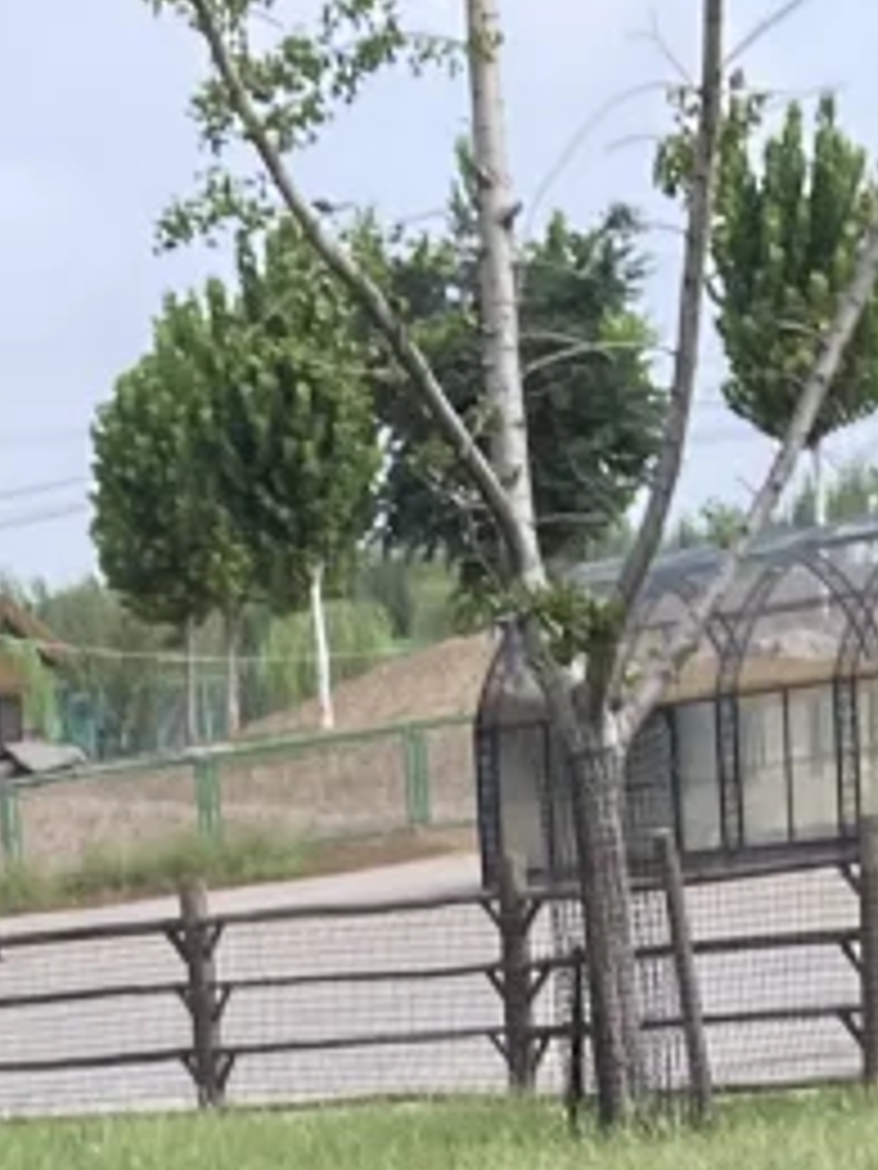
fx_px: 5242
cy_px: 3159
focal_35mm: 155
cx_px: -329
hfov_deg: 9.4
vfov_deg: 10.3
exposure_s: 1/727
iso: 20
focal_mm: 3.99
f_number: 1.8
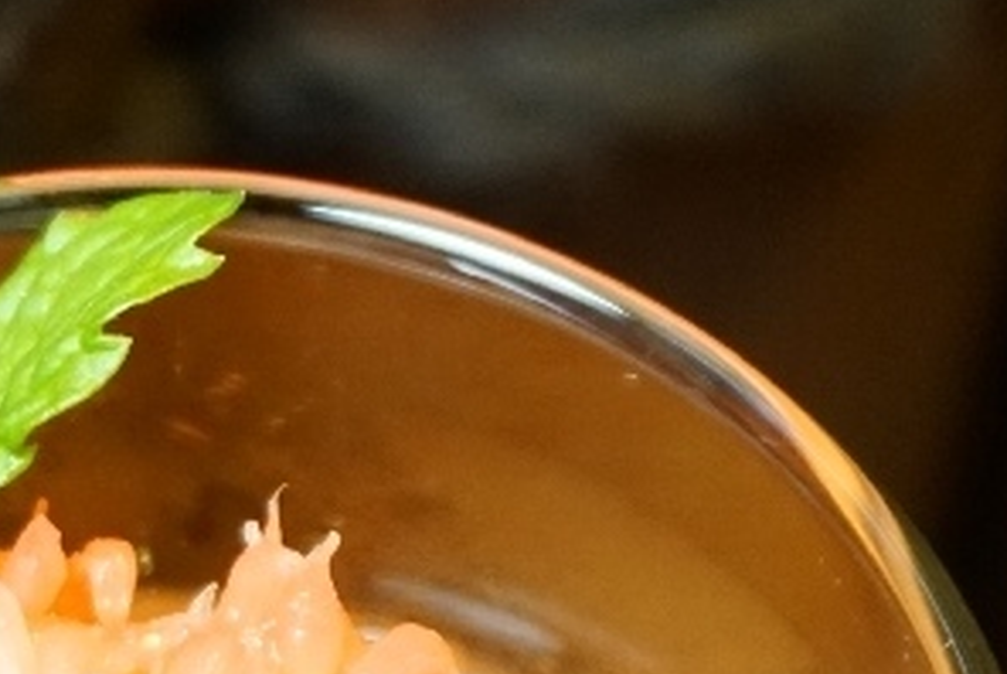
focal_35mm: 161
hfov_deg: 12.7
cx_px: 133
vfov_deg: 8.4
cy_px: 866
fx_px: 4500
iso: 1600
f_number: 5
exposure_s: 1/60
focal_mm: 31
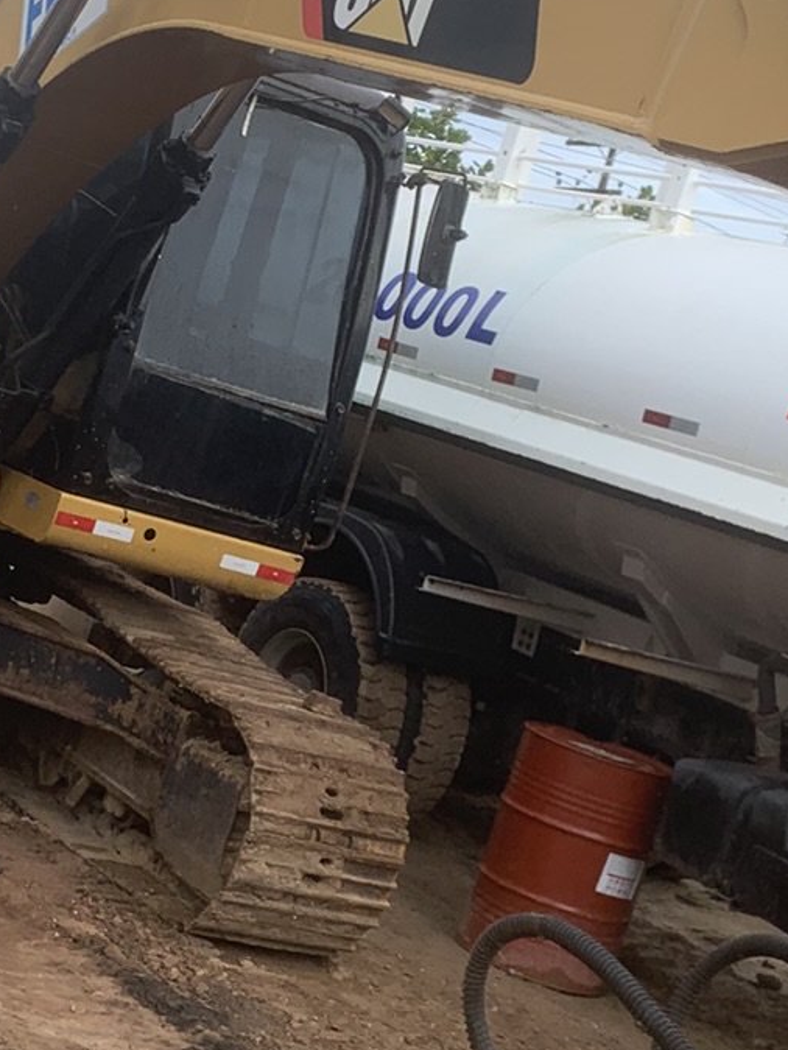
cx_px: 157
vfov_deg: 24.7
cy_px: 562
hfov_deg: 18.5
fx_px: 2396
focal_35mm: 79
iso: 25
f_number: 1.8
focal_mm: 4.25
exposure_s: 1/911
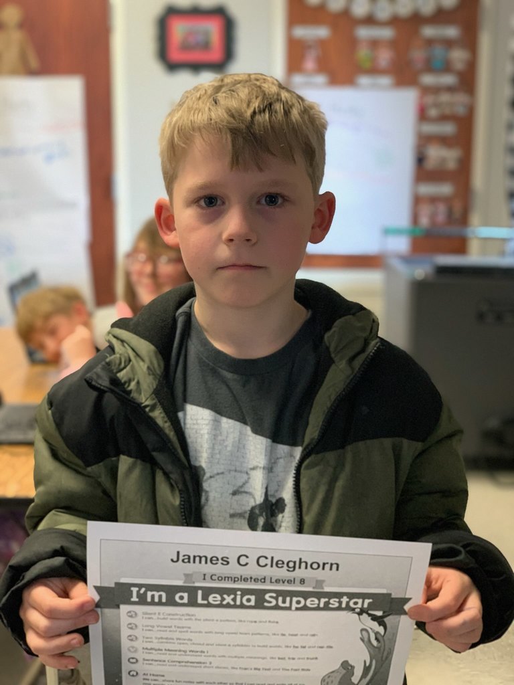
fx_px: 1030
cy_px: 342
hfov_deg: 28.0
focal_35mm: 52
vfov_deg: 36.8
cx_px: 257
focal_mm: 6
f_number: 2.4
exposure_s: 1/40
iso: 320
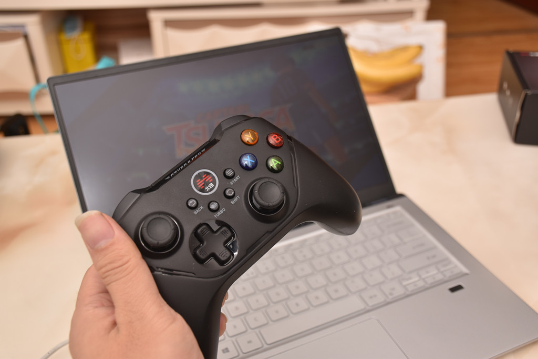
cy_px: 180
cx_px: 269
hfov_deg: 47.9
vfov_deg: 33.0
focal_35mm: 40
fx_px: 605
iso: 100
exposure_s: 1/125
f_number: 5.6
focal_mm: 27
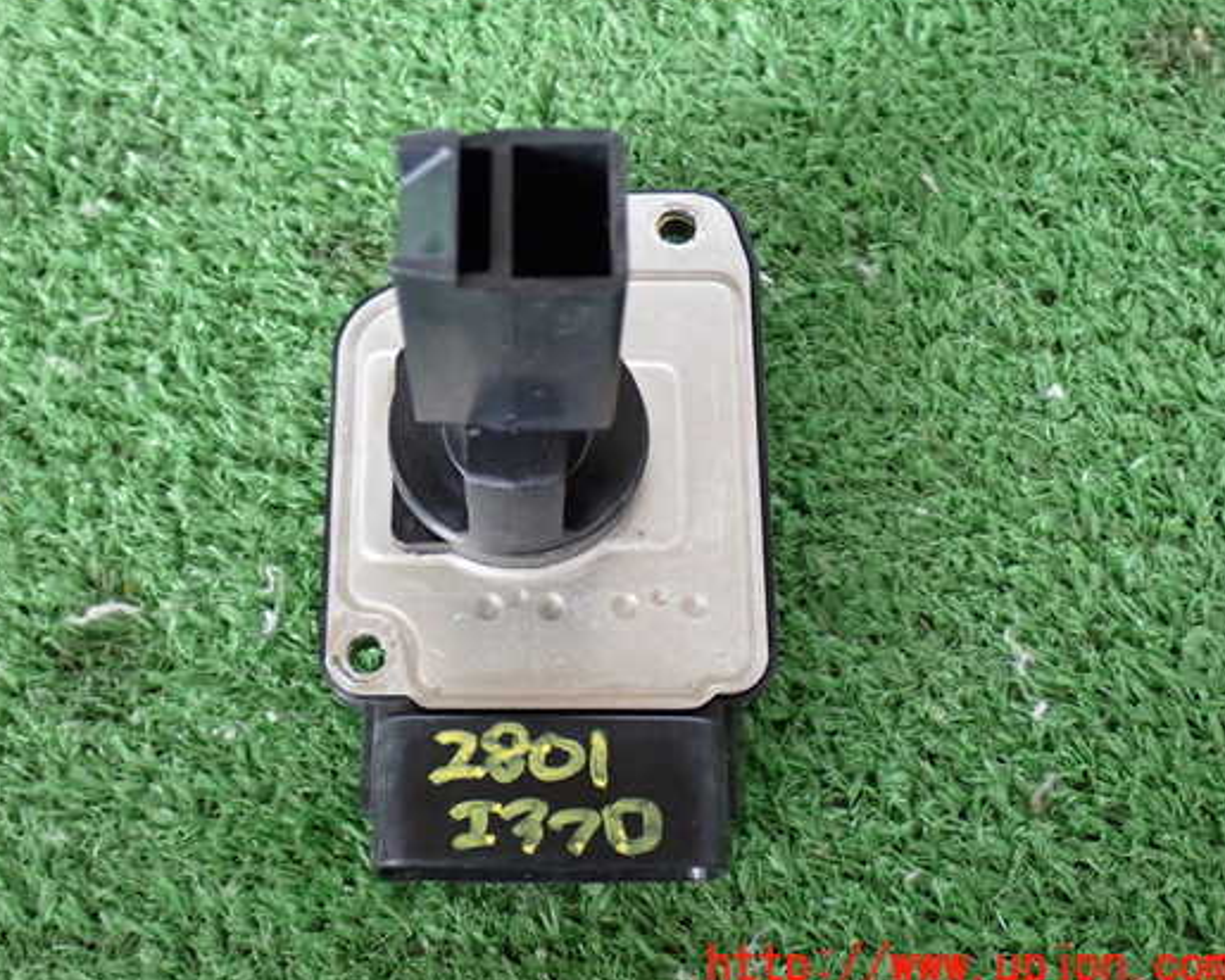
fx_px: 1813
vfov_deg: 30.2
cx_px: 530
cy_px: 461
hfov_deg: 37.3
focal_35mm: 50
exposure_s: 1/40
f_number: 2.9
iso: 500
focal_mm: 7.84
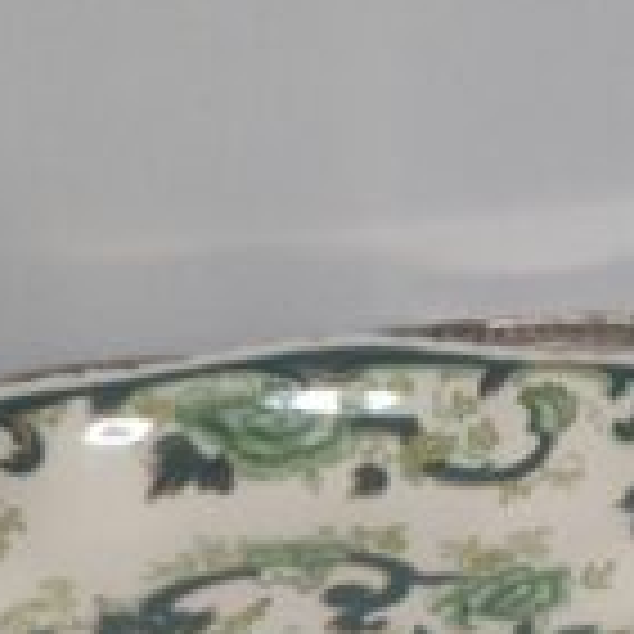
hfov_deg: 18.9
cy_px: 483
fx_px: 1803
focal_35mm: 87
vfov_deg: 19.8
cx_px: 751
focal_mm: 4.74
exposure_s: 1/33
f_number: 1.79
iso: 259
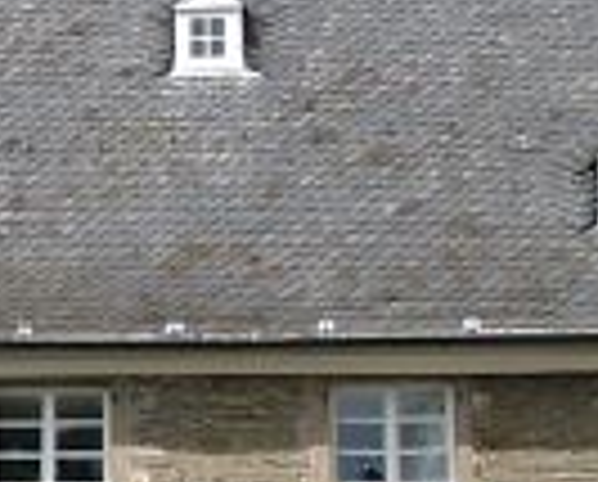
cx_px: -76
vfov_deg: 7.8
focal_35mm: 199
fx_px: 3530
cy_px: 99
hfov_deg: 9.6
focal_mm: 7.13
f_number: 4
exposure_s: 1/749
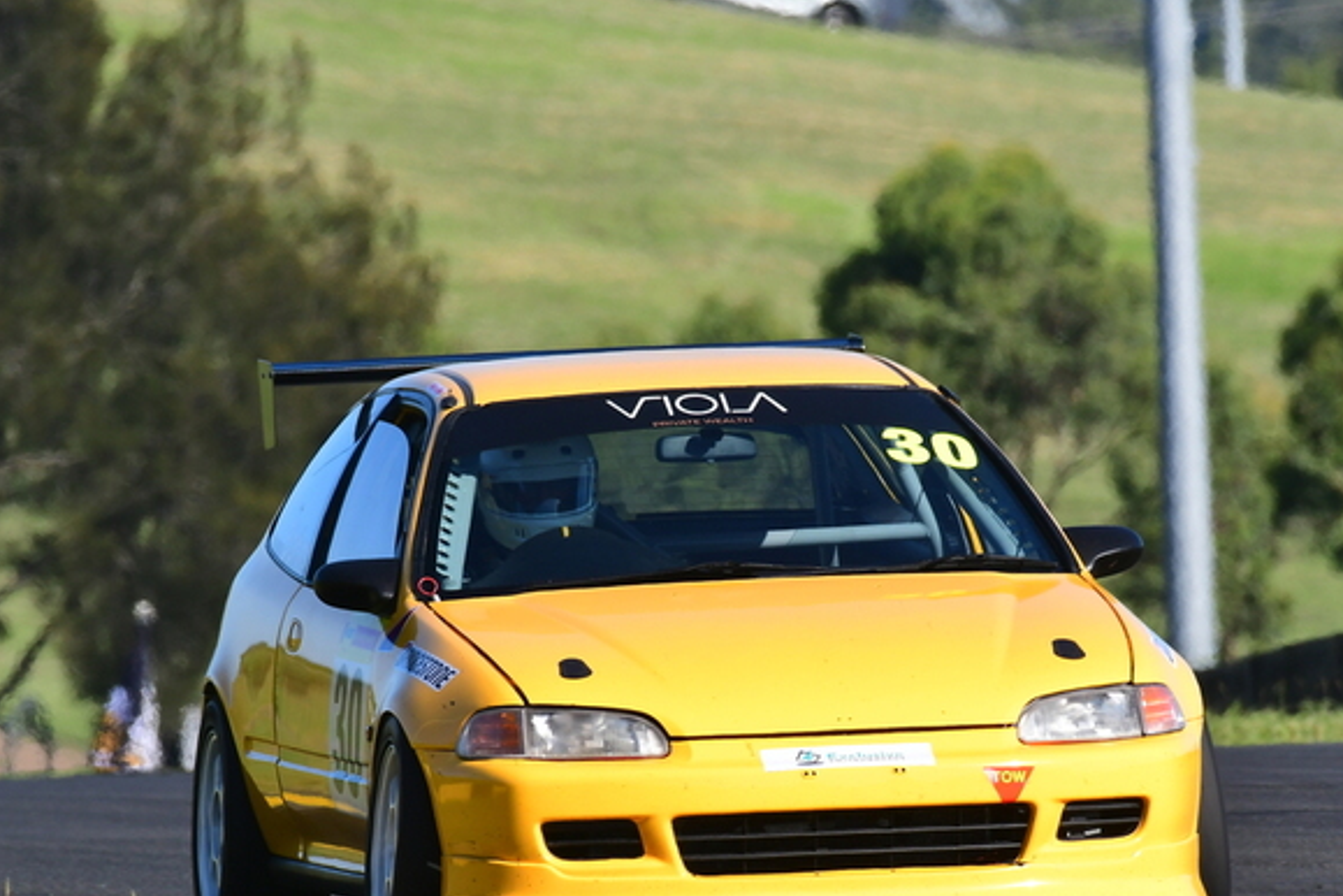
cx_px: 691
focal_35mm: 1036
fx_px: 38646
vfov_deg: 1.3
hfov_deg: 2.0
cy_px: 537
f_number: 11
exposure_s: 1/640
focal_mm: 500
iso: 500
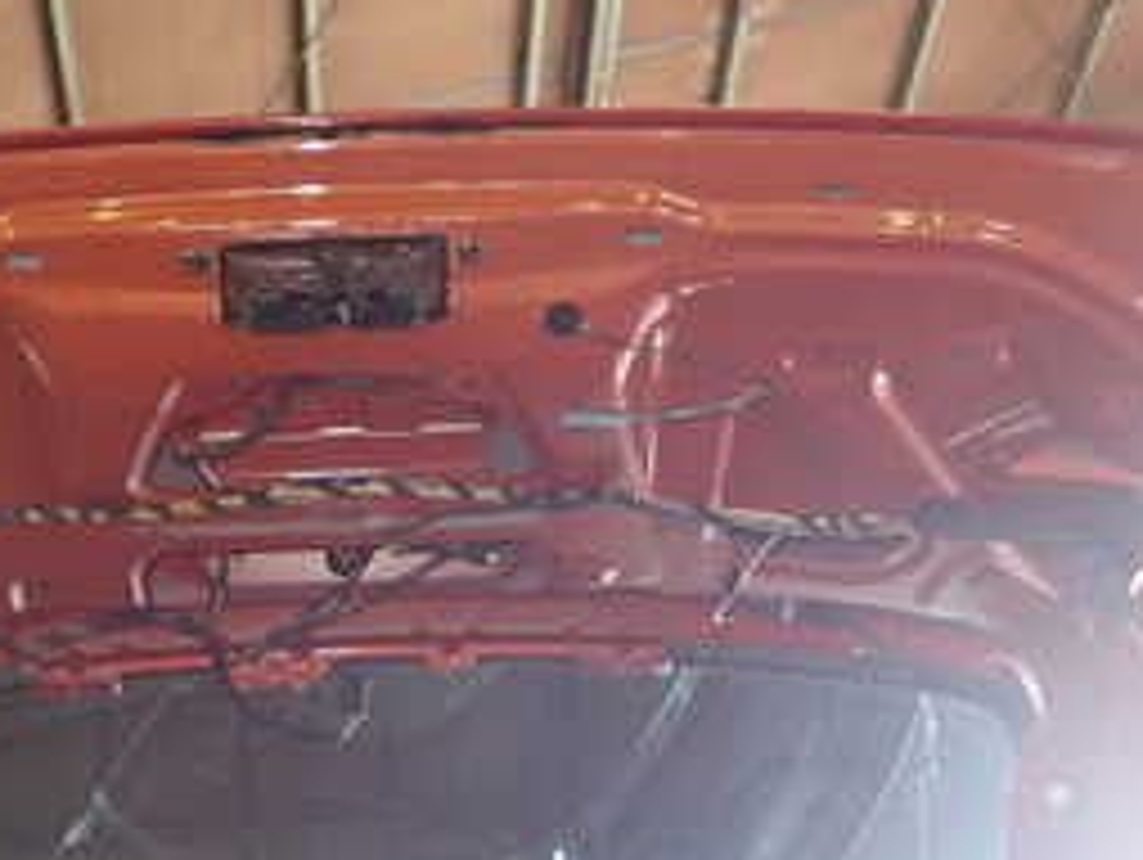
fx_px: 1950
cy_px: 689
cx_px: 356
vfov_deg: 24.5
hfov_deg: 32.3
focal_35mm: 59
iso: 250
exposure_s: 1/30
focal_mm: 4.5
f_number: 2
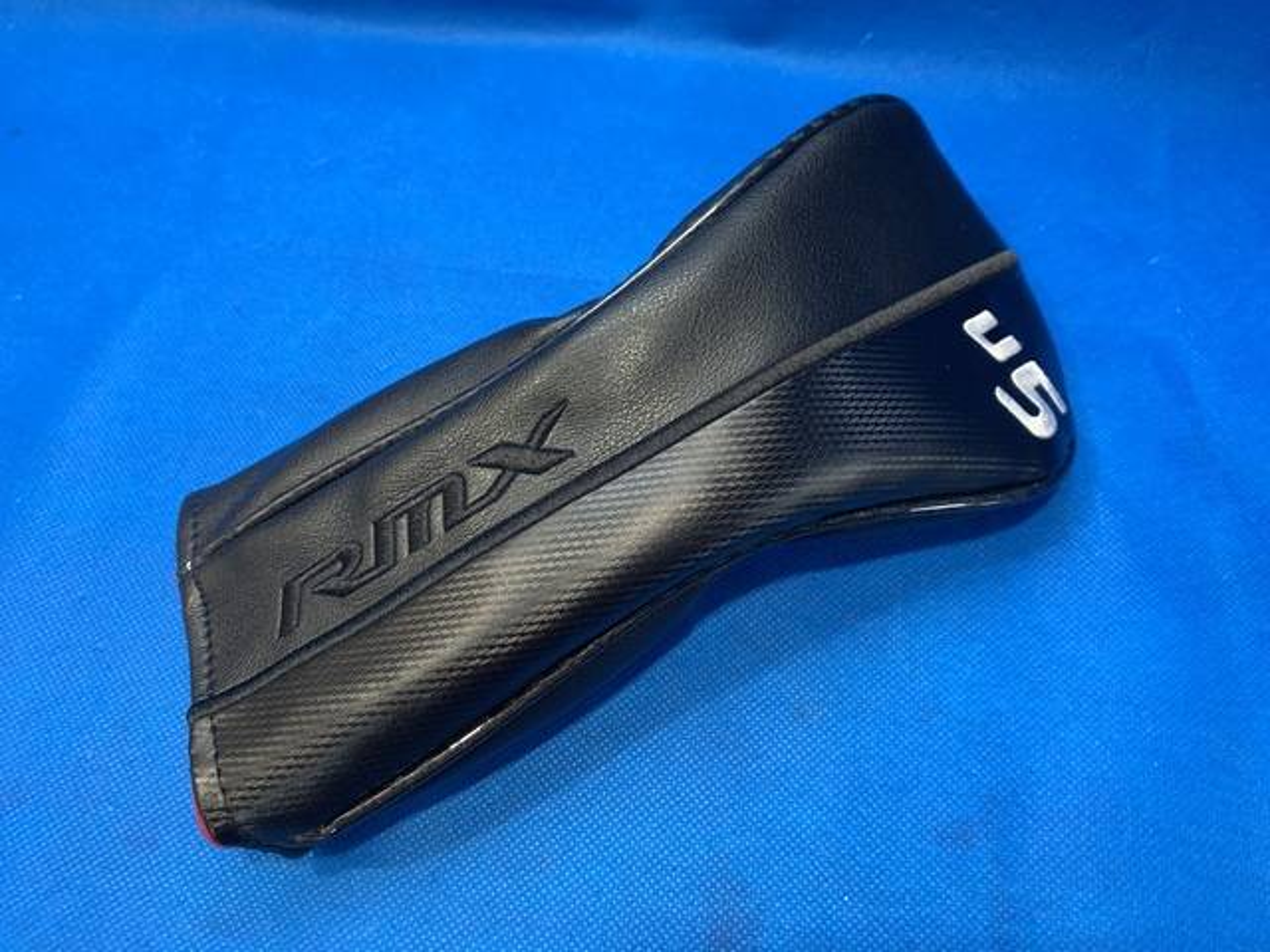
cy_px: 476
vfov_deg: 53.1
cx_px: 635
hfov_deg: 67.3
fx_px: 954
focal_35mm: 26
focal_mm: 4.25
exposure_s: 1/60
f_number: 1.8
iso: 160
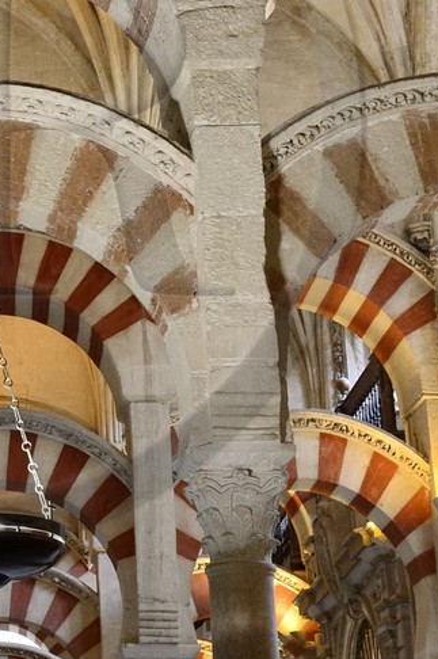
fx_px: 1865
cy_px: 130
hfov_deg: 13.1
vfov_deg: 19.8
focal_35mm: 102
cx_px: -58
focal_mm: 31
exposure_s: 1/13
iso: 1600
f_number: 5.6
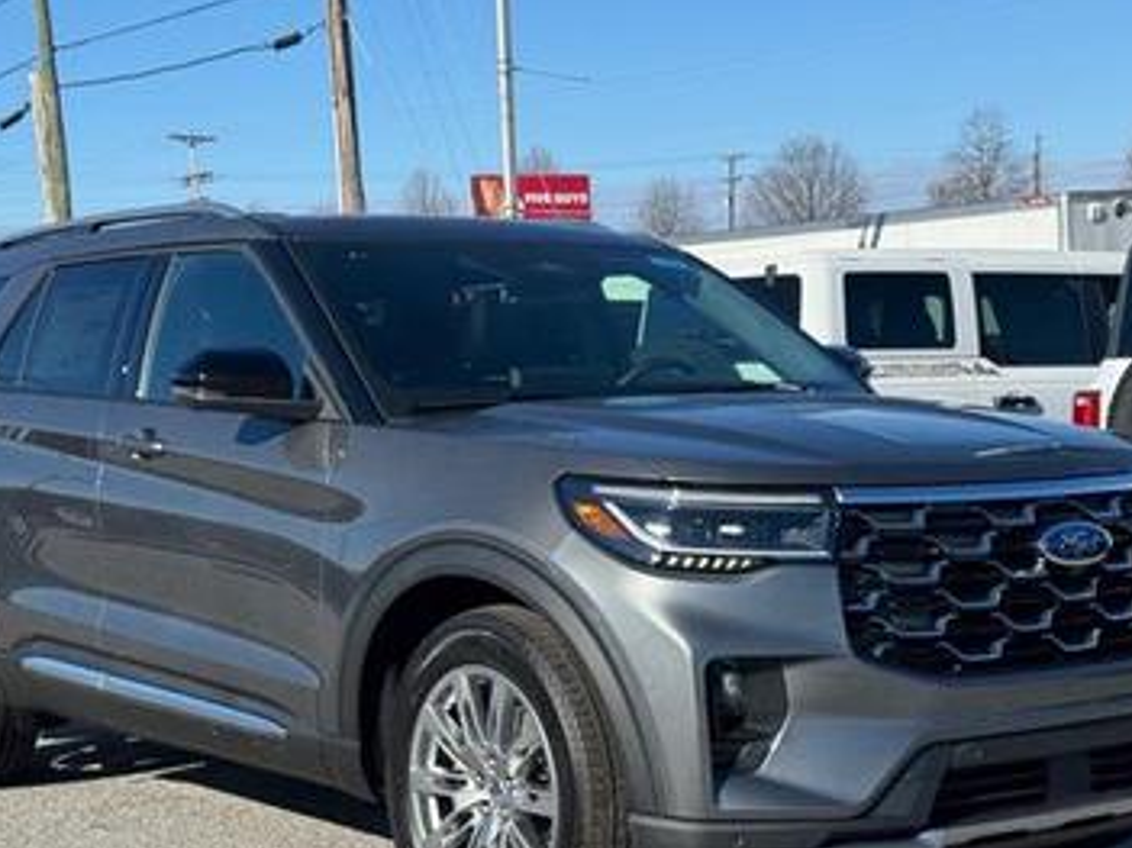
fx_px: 2256
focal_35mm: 69
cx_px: 587
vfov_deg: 21.2
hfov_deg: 28.2
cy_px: 551
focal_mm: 6.76
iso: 64
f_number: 1.78
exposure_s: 1/4049
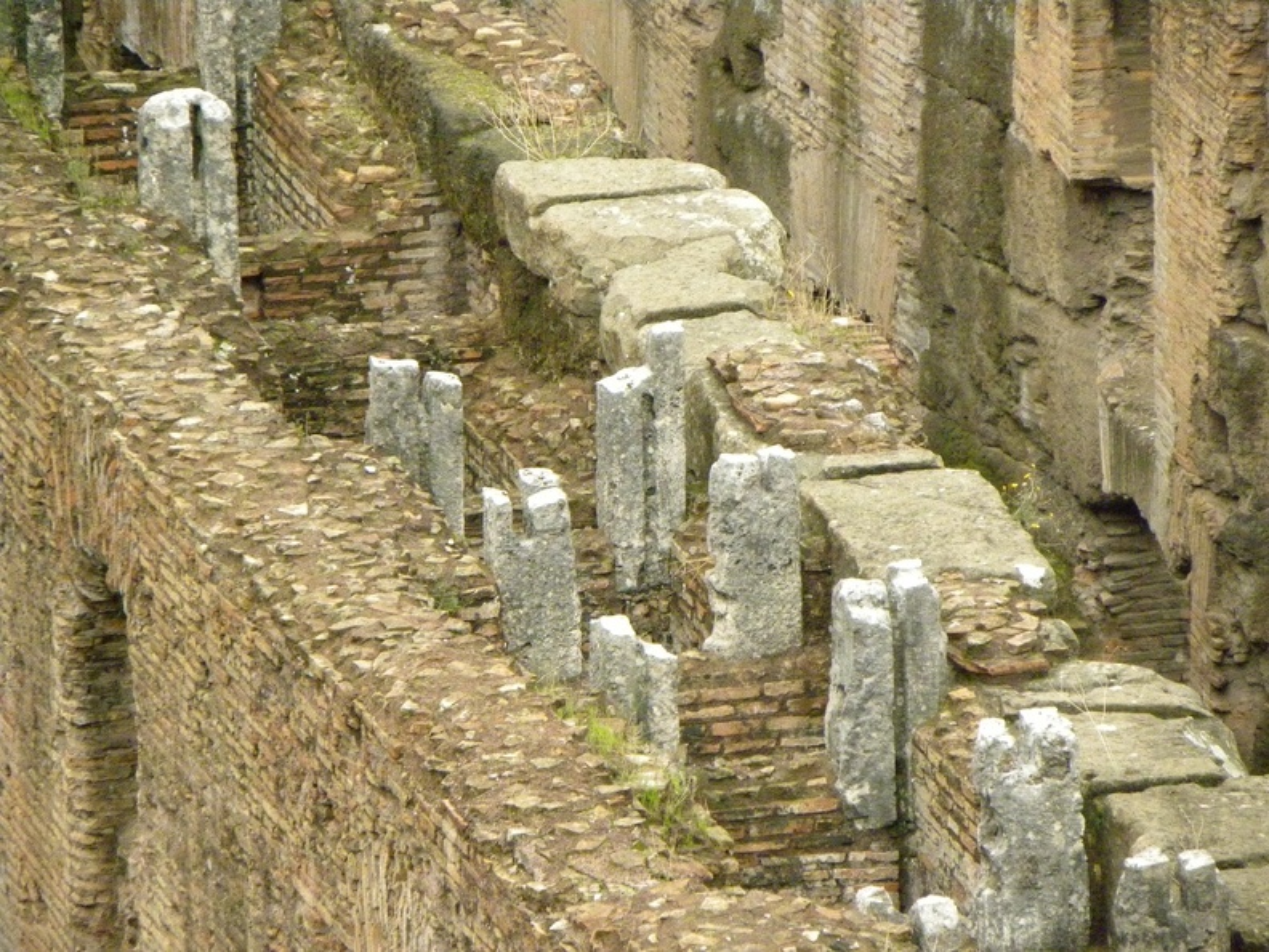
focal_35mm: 425
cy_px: 476
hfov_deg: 4.7
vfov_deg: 3.5
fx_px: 15580
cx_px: 634
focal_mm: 75.7
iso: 753
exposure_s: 1/355
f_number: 5
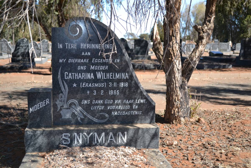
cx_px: 126
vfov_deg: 29.9
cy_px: 84
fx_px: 314
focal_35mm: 45
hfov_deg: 43.6
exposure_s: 1/125
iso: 140
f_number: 4.5
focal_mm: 30
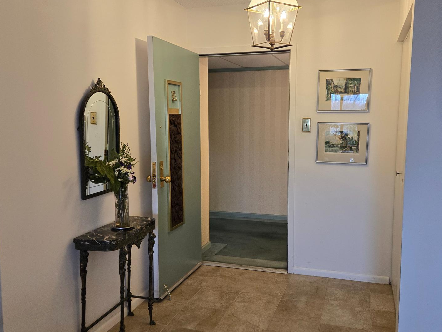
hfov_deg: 55.3
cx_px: 236
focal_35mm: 33
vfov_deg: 42.9
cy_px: 176
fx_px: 421
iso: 250
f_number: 1.8
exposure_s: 1/120
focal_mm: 5.4
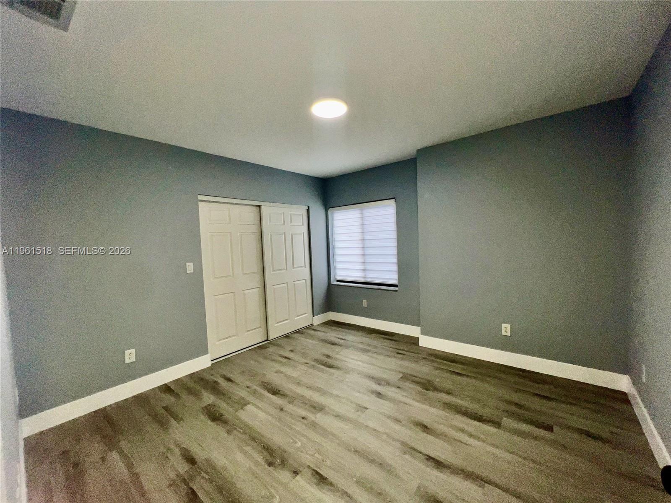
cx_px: 336
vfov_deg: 89.9
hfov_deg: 106.2
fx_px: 252
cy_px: 252
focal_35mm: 13
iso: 25
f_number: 1.8
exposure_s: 1/163
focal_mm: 1.57
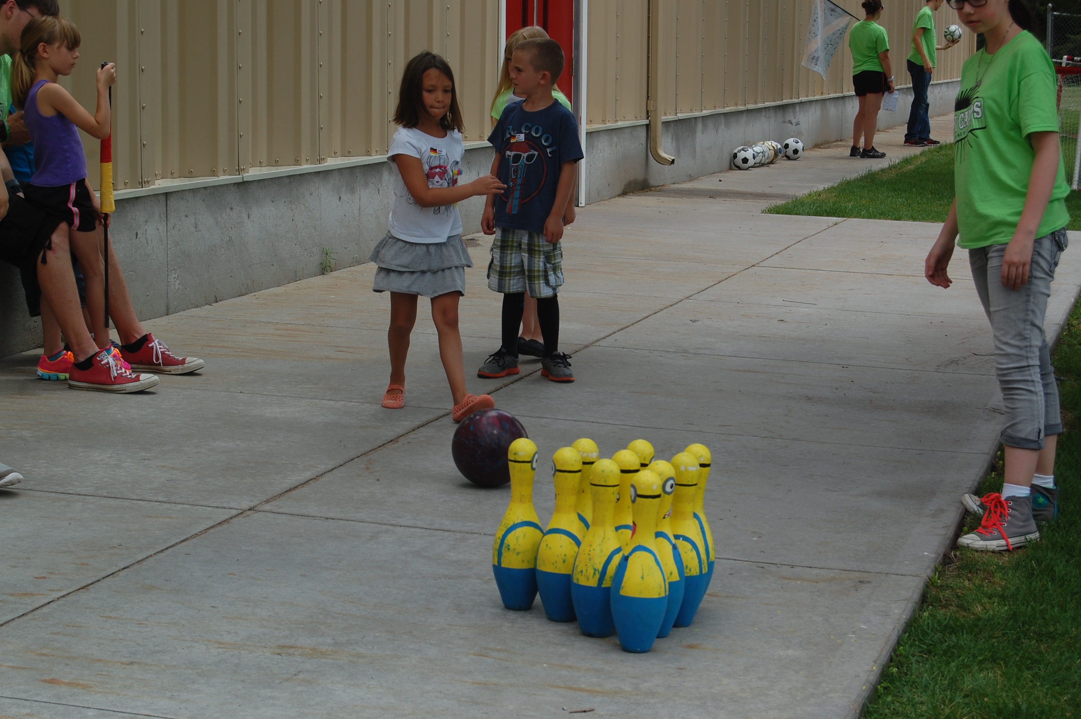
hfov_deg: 24.6
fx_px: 2475
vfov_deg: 16.5
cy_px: 360
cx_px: 540
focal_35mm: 82
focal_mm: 55
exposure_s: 1/320
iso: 200
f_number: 9
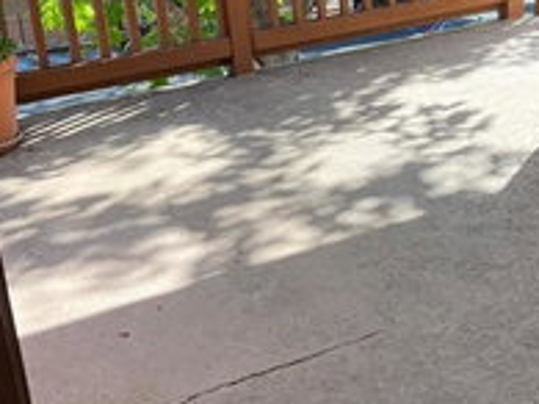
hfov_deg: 33.8
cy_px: 147
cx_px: 305
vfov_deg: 25.5
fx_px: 887
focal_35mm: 57
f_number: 1.5
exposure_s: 1/670
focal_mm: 5.7
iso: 50
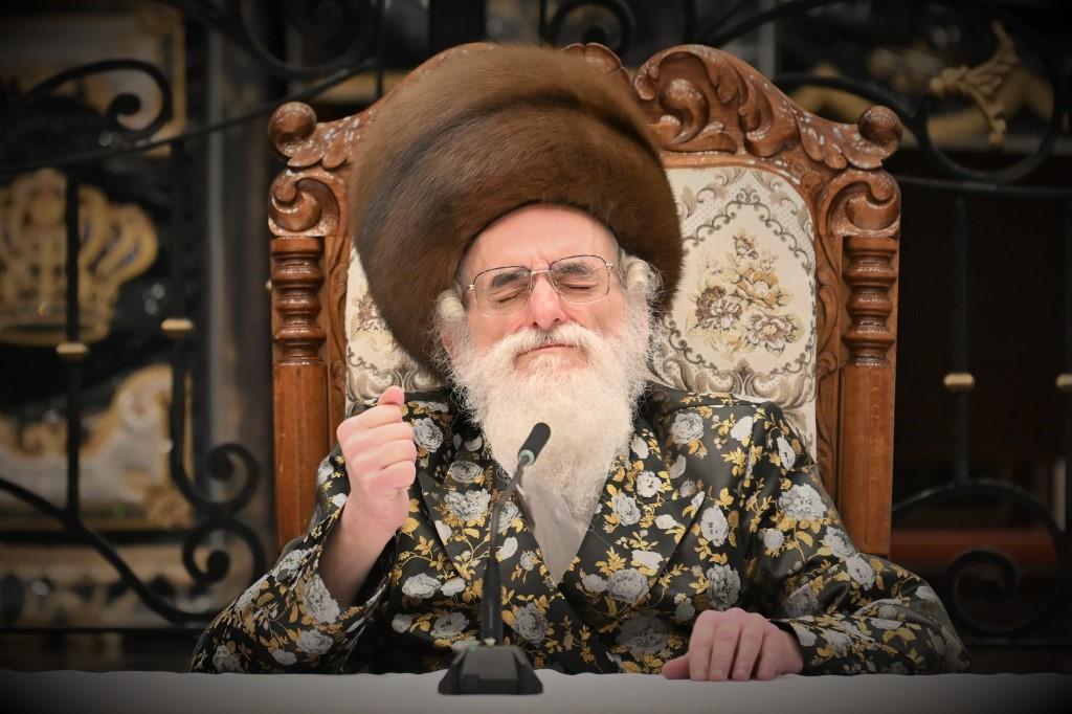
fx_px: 8930
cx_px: 536
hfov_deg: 6.9
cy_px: 357
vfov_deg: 4.6
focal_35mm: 300
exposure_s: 1/500
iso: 250
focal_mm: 200
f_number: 2.8
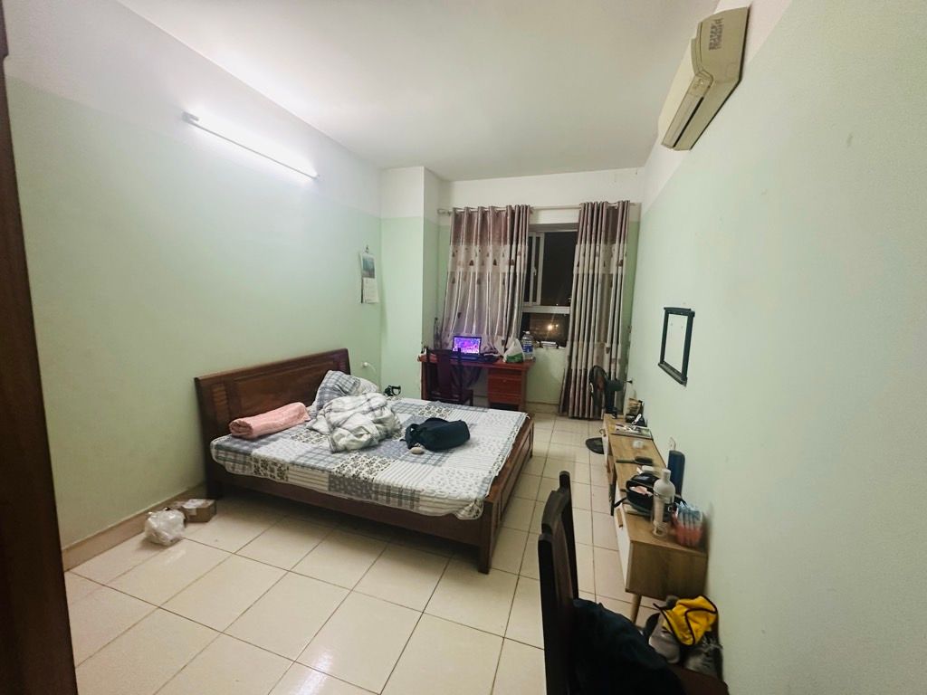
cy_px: 348
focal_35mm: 14
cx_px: 464
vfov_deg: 85.7
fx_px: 375
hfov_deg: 102.1
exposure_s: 1/50
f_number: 2.2
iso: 500
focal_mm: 2.22
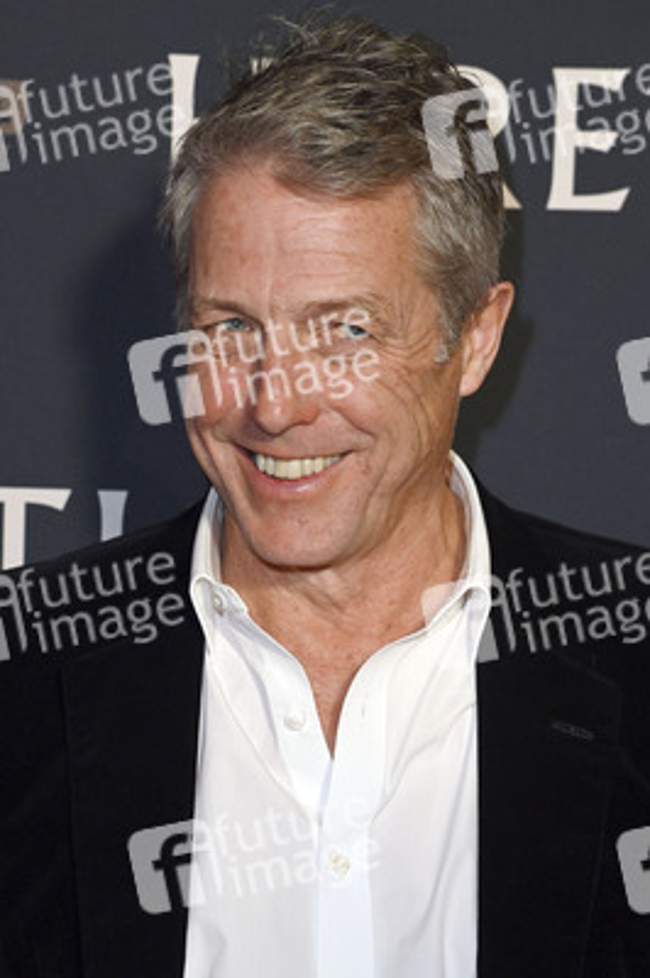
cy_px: 489
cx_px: 325
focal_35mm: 105
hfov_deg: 13.0
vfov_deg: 19.5
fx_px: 2848
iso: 1600
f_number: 5.6
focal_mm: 105
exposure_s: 1/200
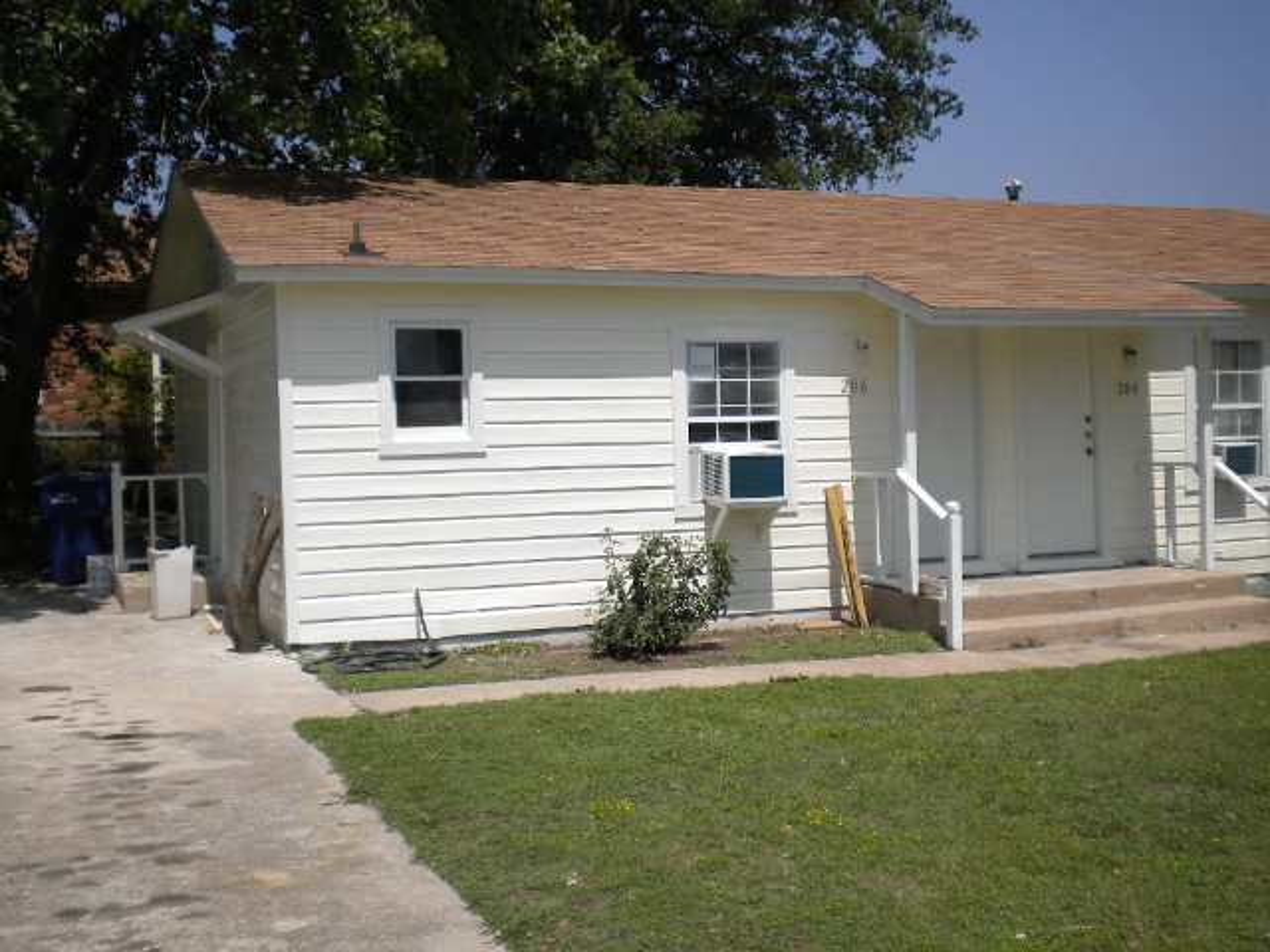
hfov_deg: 45.8
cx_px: 635
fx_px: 1504
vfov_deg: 35.1
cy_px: 476
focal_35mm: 41
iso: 80
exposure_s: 1/1000
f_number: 4.9
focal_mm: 7.4
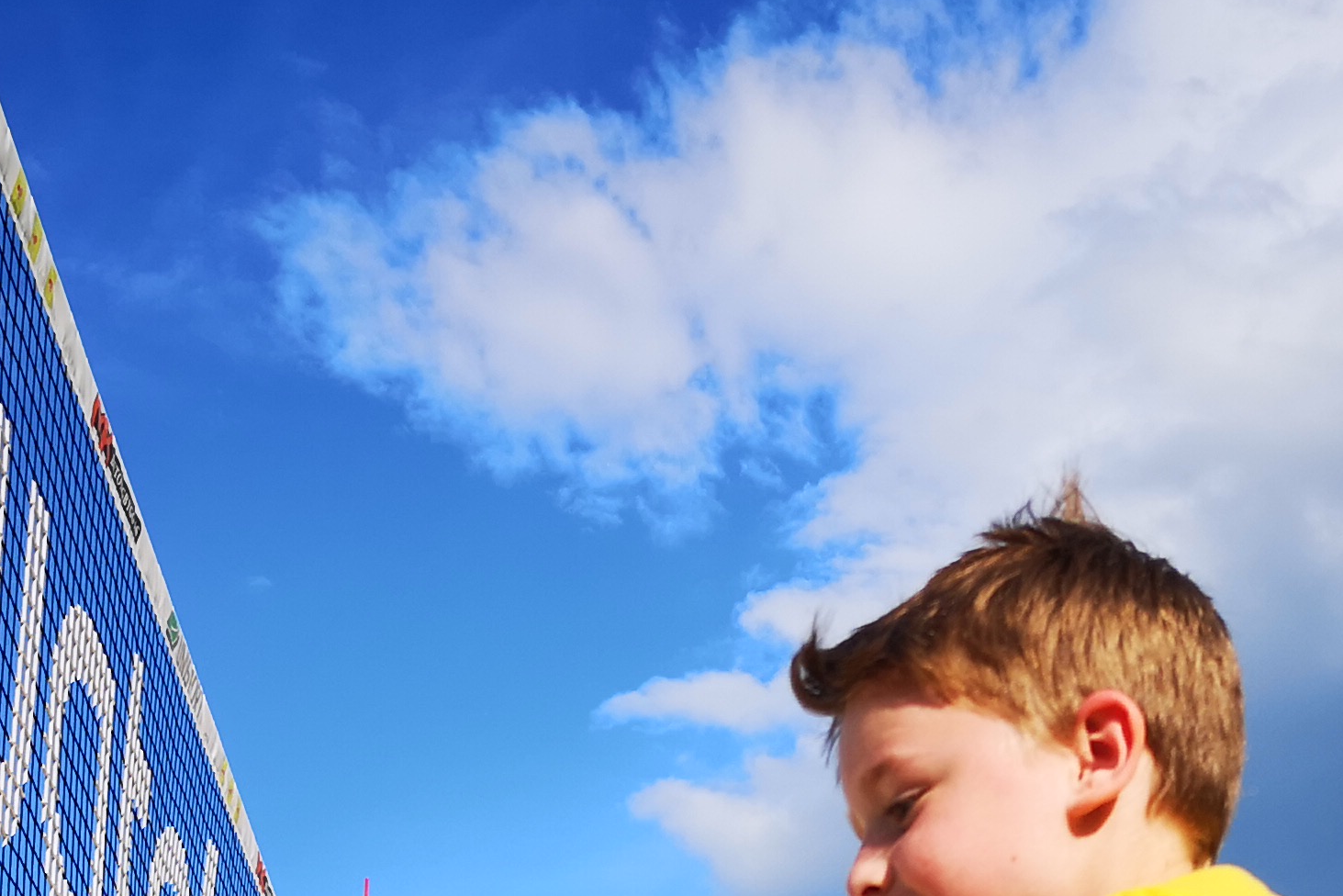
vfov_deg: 18.5
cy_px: 1060
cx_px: 911
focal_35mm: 70
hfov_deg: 28.6
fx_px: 2612
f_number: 1.8
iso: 50
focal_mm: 3.95
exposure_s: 1/2387
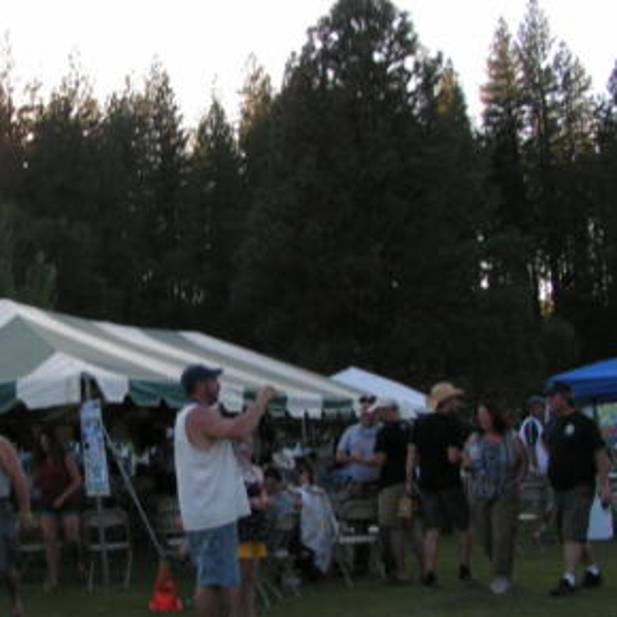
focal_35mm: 58
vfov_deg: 29.5
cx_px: 153
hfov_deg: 29.1
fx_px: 1170
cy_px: 331
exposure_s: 1/100
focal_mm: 5.8
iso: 50
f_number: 5.6
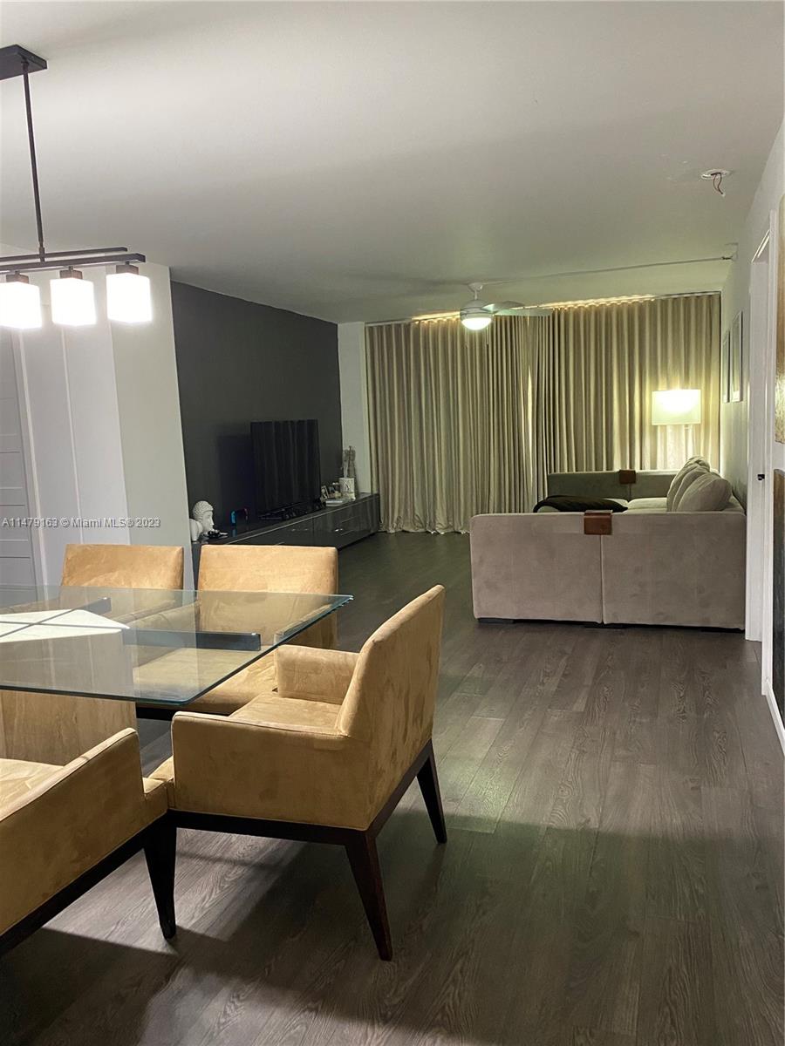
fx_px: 786
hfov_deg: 53.1
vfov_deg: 67.3
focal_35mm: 26
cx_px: 392
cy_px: 523
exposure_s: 1/60
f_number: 1.8
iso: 400
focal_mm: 4.25
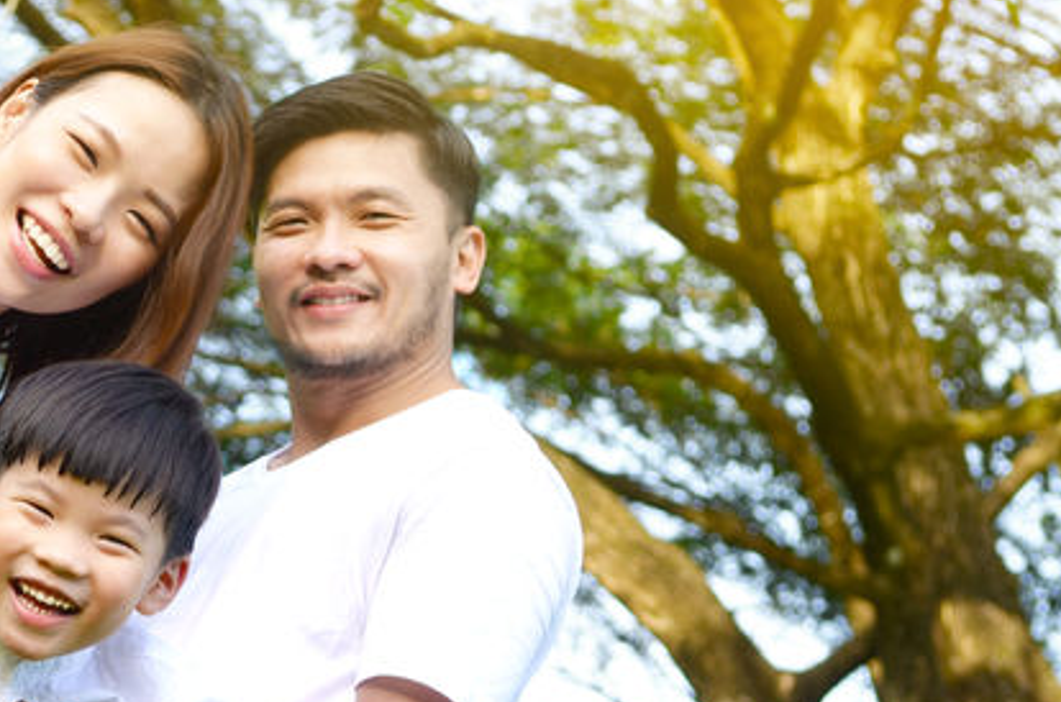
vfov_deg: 11.6
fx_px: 3440
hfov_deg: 17.2
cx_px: 62
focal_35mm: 117
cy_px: 434
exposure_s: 1/160
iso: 125
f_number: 4.5
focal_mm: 38
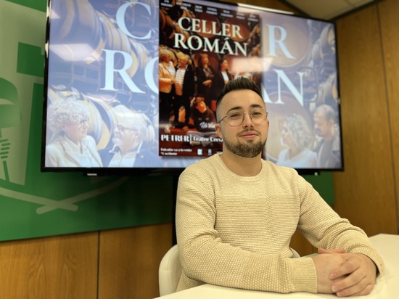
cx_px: 200
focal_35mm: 26
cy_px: 150
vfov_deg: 53.0
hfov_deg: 67.3
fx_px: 300
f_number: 1.6
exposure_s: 1/100
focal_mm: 5.1
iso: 100
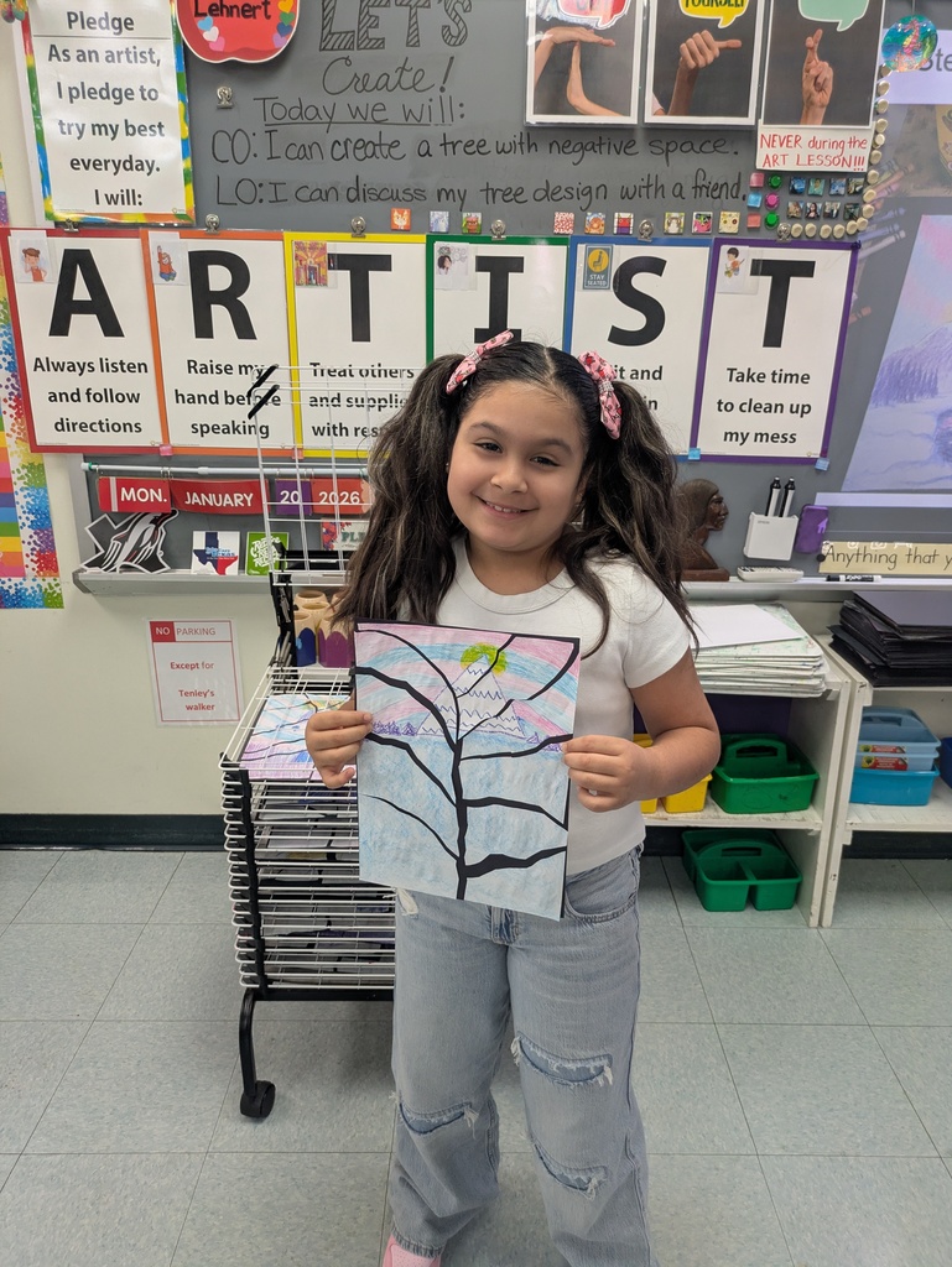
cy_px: 634
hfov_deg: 54.9
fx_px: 916
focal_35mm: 25
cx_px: 476
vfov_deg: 69.4
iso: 343
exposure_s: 1/60
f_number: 1.89
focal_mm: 5.43
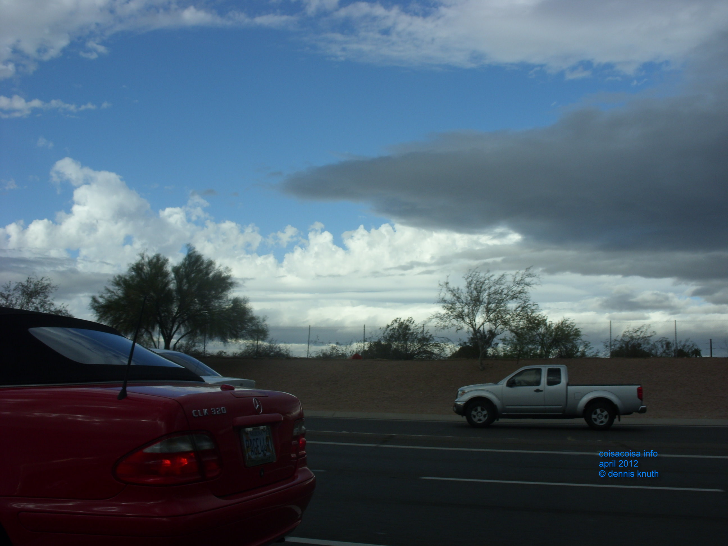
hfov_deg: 49.0
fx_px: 799
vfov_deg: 37.7
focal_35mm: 38
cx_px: 364
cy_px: 273
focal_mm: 6.3
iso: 50
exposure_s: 1/419
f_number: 4.9
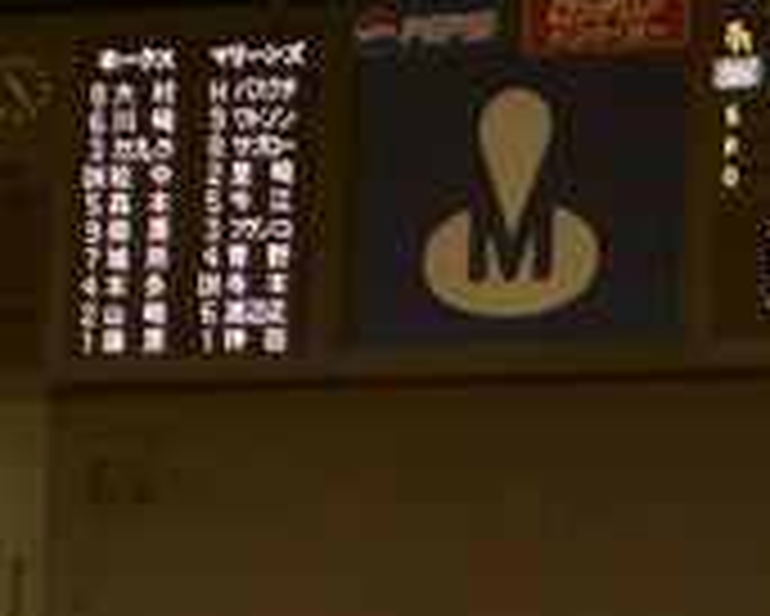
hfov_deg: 12.4
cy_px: 652
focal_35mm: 154
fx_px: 3512
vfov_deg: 9.9
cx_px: 761
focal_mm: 9.9
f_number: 3.8
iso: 200
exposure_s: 1/80
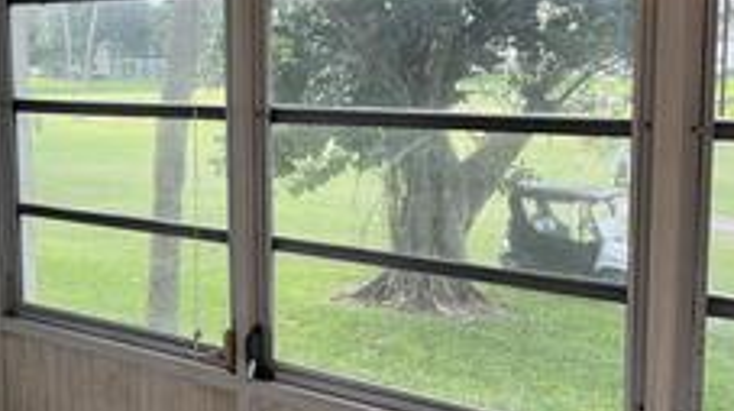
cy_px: 146
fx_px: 972
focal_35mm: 50
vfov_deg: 23.8
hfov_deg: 40.4
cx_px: 200
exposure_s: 1/120
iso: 40
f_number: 1.5
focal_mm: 5.7
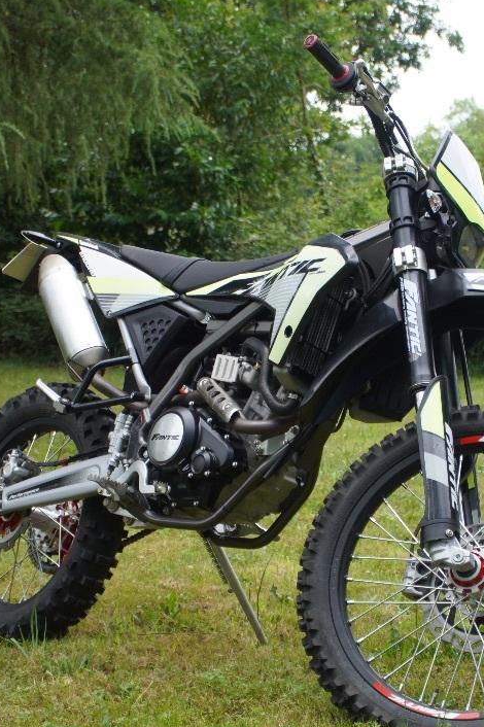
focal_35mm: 79
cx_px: 303
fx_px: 1593
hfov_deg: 17.3
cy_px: 385
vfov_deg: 25.7
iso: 100
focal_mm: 29
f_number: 4.5
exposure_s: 1/200
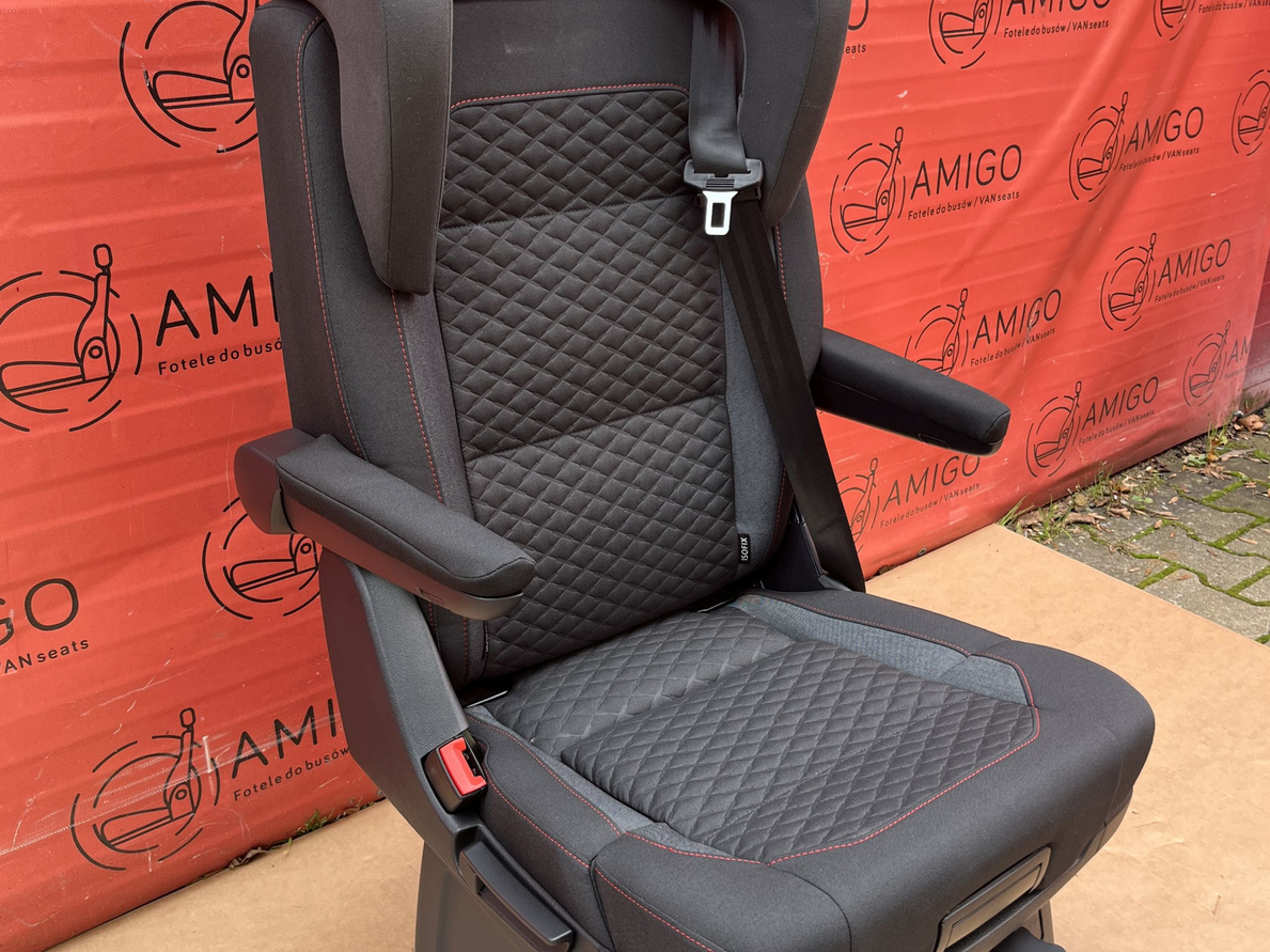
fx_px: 1284
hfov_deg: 52.6
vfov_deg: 40.7
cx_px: 637
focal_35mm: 35
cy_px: 485
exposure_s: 1/122
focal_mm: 5.1
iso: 40
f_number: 1.6
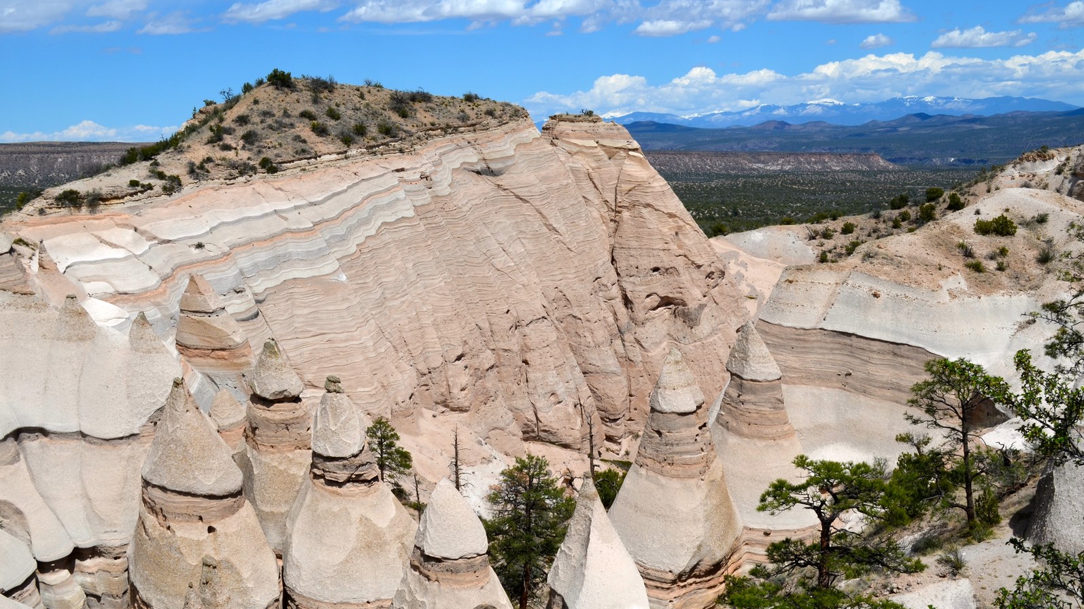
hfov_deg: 44.1
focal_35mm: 47
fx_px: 1337
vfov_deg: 25.7
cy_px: 339
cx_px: 543
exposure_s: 1/400
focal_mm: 29
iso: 100
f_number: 10
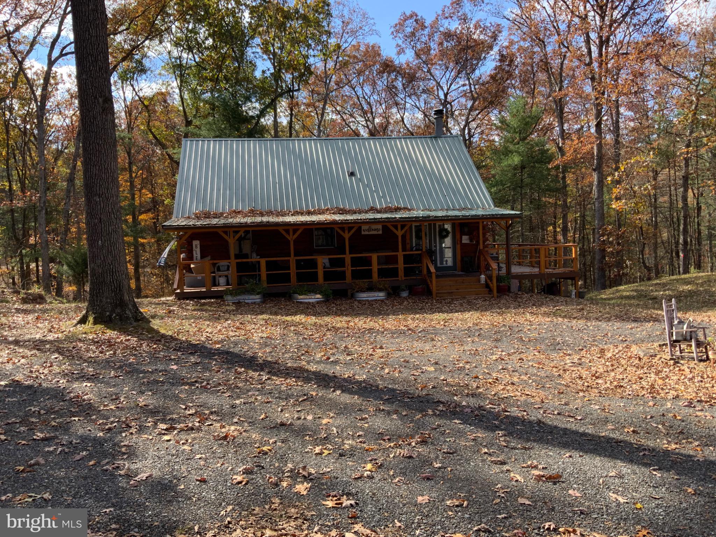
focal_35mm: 29
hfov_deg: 61.7
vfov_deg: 48.2
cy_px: 268
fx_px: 600
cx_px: 358
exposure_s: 1/540
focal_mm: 3
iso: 16
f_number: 1.8
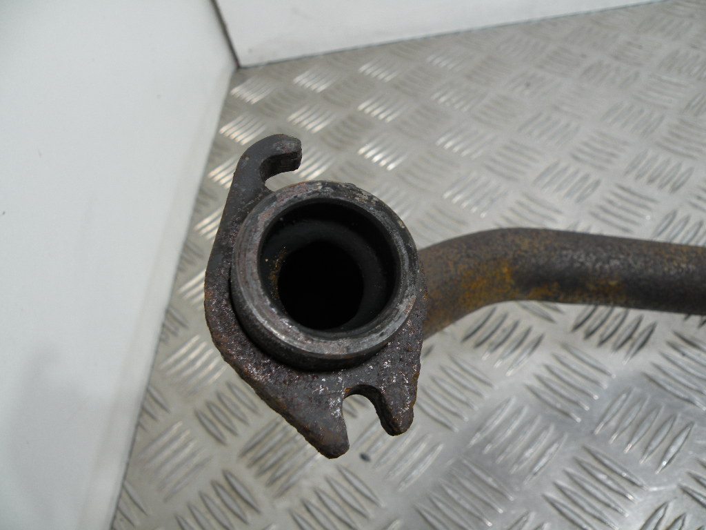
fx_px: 551
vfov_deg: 51.4
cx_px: 353
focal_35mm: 27
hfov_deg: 65.3
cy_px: 265
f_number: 3.2
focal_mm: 4.7
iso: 64
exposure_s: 1/60.1
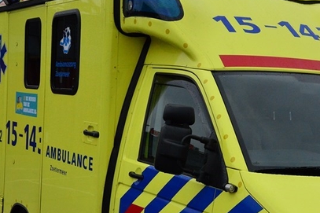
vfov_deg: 16.2
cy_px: 148
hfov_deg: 24.1
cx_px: 210
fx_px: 746
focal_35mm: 84
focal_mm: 38
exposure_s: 1/2000
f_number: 8
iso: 3200
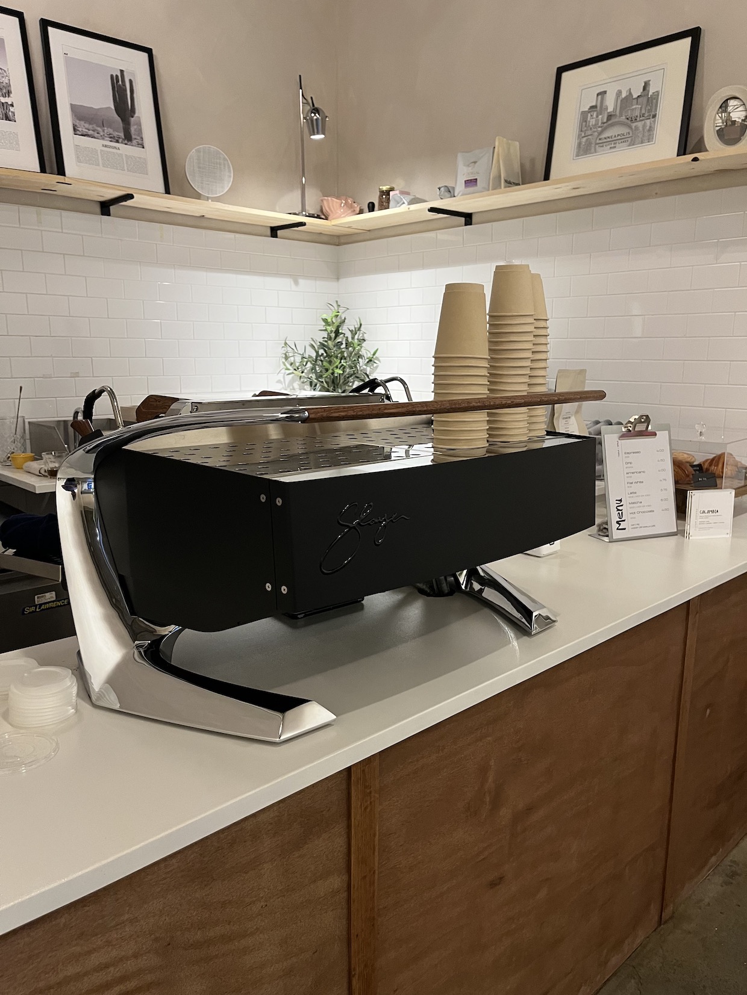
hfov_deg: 53.1
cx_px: 374
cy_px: 498
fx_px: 748
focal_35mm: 26
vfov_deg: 67.3
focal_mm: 5.1
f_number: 1.6
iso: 250
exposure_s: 1/60
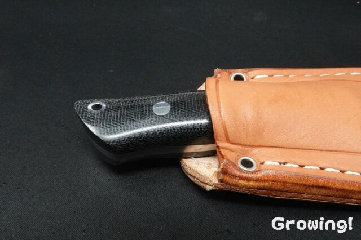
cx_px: 180
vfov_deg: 44.9
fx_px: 291
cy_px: 120
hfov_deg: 63.7
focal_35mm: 29
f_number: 11
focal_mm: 10.83
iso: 1600
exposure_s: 1/30
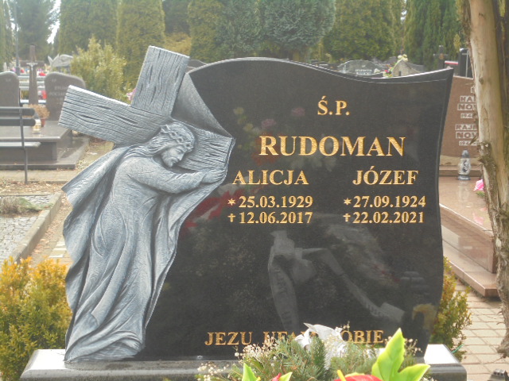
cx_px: 254
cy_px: 190
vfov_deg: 26.1
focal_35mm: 56
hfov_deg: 34.3
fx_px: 823
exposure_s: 1/80
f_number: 5.2
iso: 100
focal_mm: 10.1
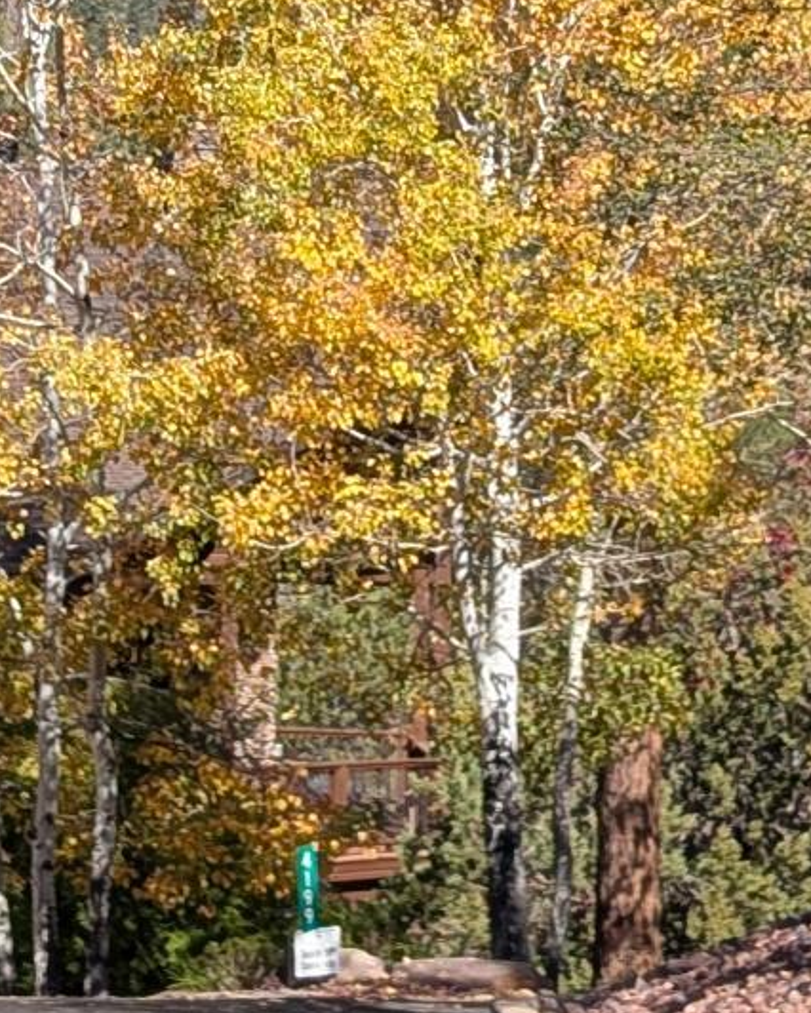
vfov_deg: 10.5
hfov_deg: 8.6
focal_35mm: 180
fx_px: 5397
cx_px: 176
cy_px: -297
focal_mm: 6.9
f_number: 1.68
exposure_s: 1/709
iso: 20
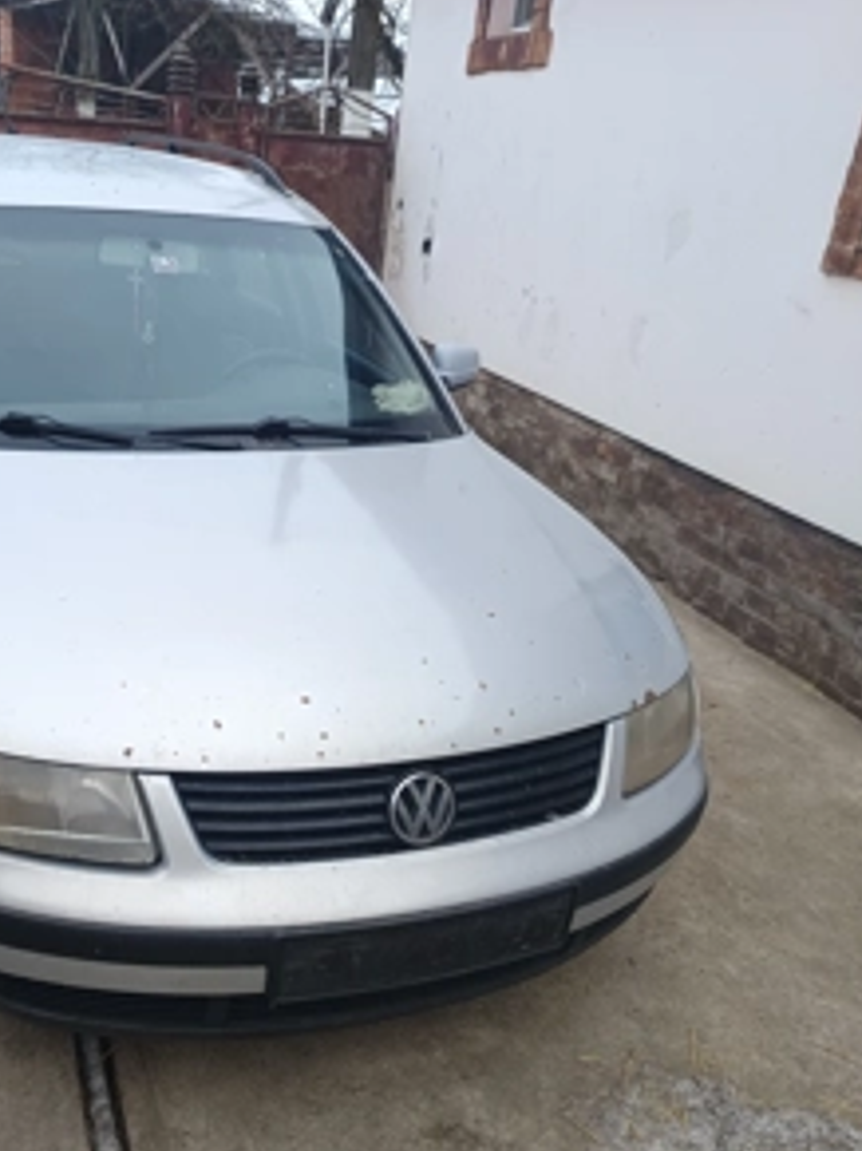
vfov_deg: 54.2
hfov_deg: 42.3
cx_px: 277
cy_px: 775
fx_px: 1096
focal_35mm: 33
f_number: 1.7
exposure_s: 1/100
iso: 98
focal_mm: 5.31
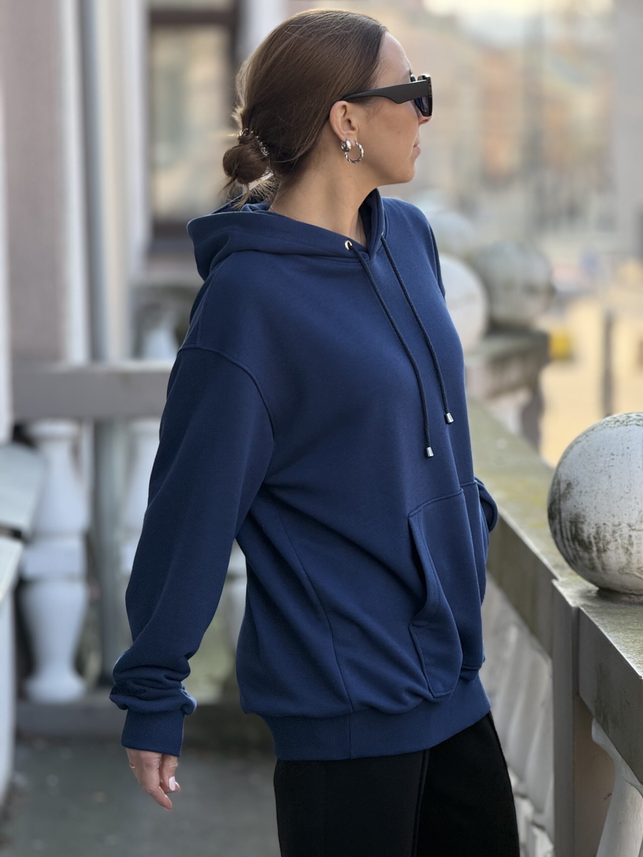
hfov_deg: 12.3
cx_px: 322
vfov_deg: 16.4
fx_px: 2972
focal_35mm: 120
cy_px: 428
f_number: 2.8
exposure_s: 1/222
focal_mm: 15.66
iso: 50
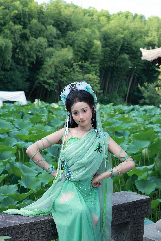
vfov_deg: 29.2
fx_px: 463
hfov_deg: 19.7
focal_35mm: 69
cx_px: 80
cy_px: 120
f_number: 7.1
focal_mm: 70
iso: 100
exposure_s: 1/50
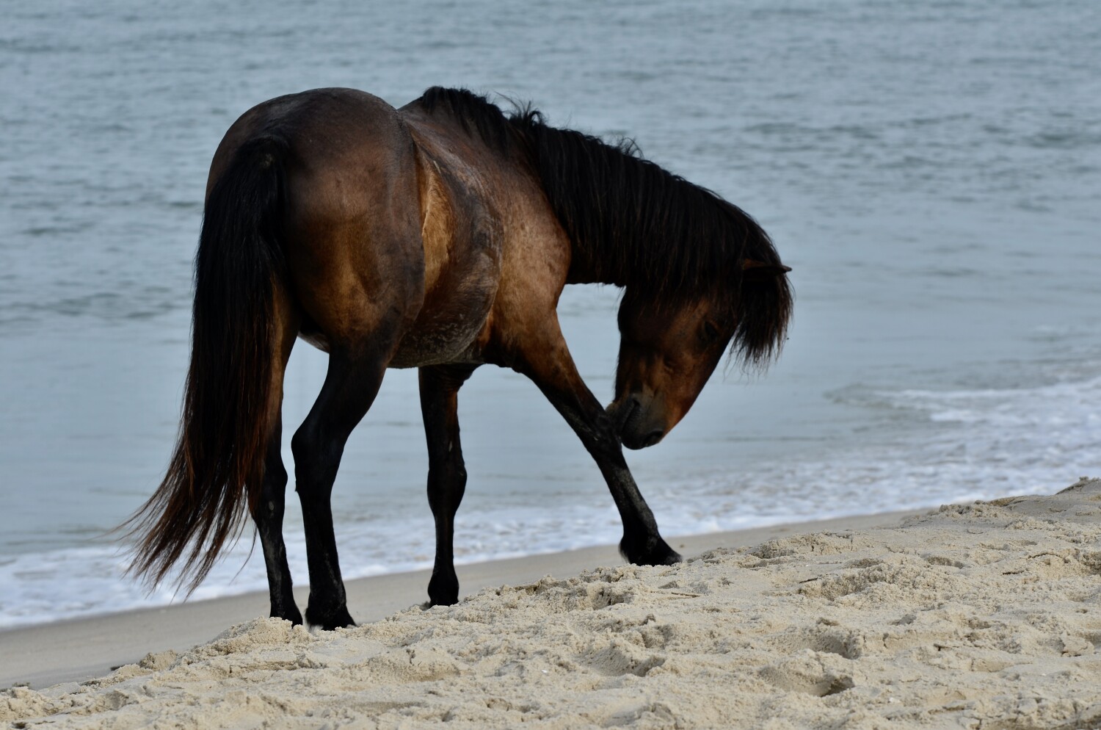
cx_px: 550
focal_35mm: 180
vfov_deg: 7.6
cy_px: 365
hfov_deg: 11.4
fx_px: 5494
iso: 100
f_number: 8
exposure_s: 1/250
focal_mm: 120
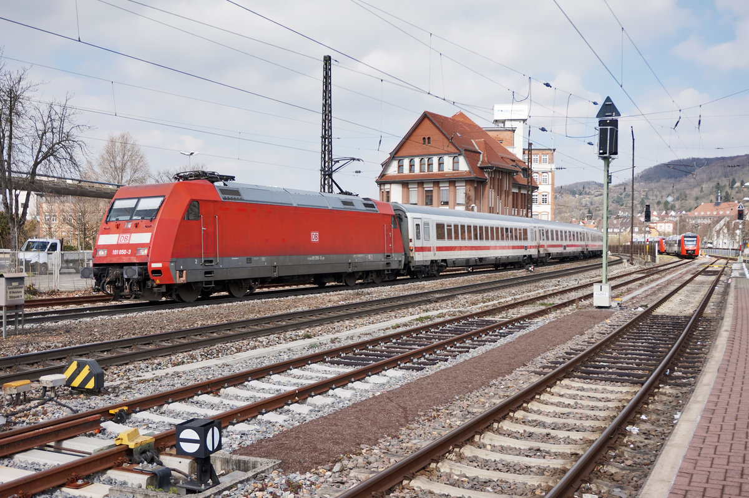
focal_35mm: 38
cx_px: 374
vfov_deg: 35.4
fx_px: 780
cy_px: 249
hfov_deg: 51.3
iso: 250
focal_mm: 25
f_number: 4.5
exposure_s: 1/2000
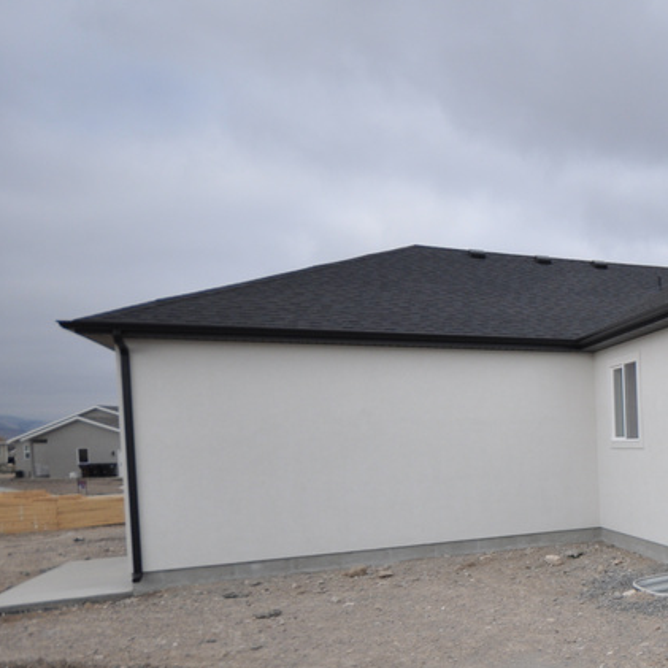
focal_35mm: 34
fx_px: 743
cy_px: 452
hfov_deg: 37.7
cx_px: 782
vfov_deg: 47.5
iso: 250
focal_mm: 11
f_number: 4.2
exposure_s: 1/1600
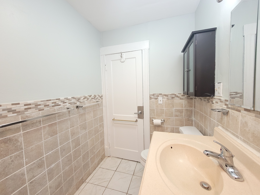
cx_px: 130
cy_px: 98
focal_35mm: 13
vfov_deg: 89.9
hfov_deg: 106.2
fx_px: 98
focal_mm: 1.74
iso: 250
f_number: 2.2
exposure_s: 1/60
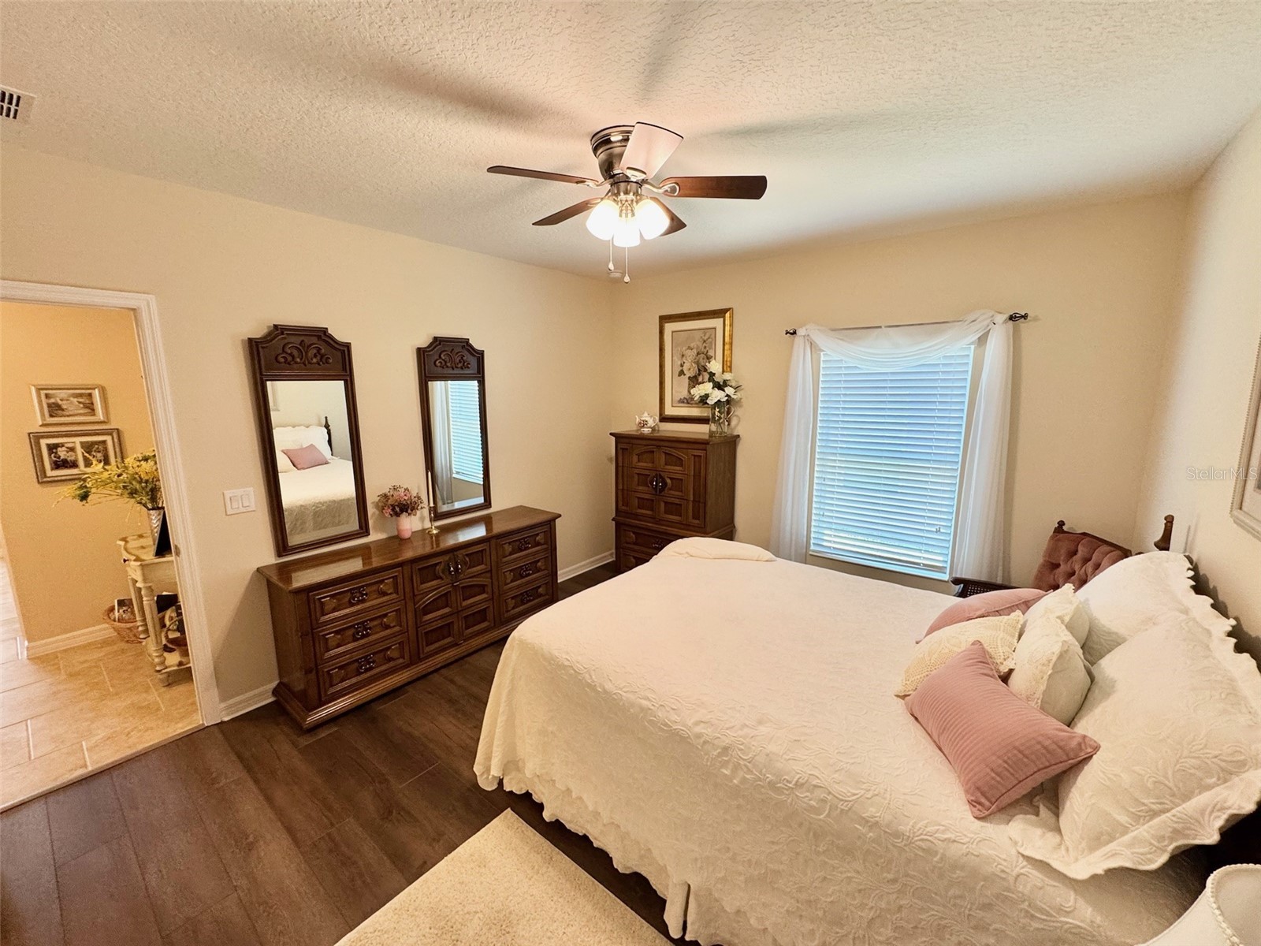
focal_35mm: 14
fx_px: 510
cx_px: 630
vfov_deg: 85.7
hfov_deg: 102.1
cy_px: 473
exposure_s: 1/60
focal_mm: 2.22
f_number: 2.2
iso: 160
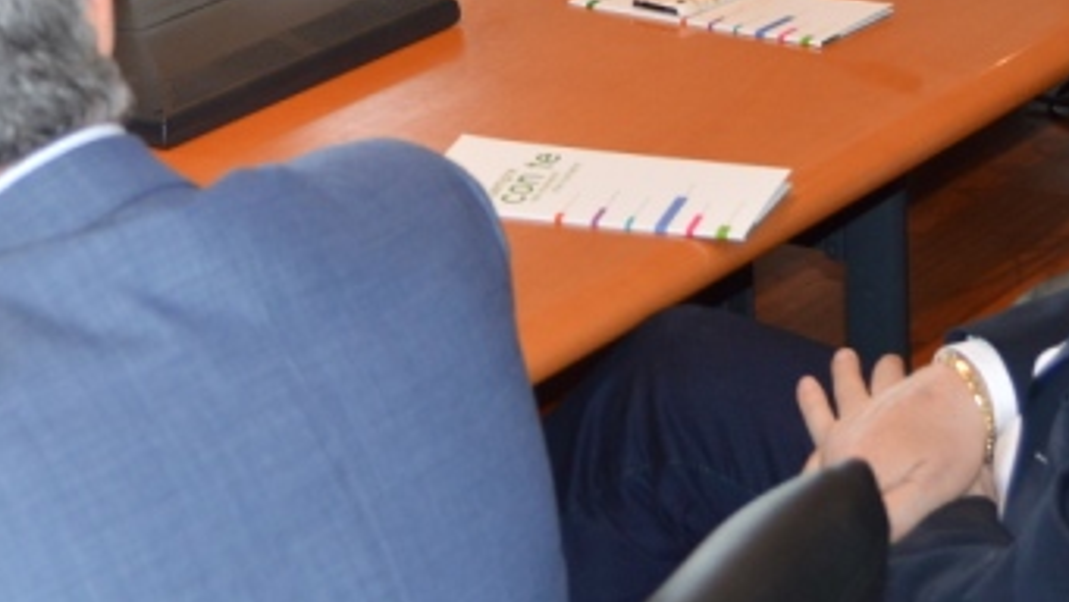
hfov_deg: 18.9
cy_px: -325
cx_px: 379
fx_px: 3204
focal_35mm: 113
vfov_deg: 10.3
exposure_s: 1/100
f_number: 4
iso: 400
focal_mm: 24
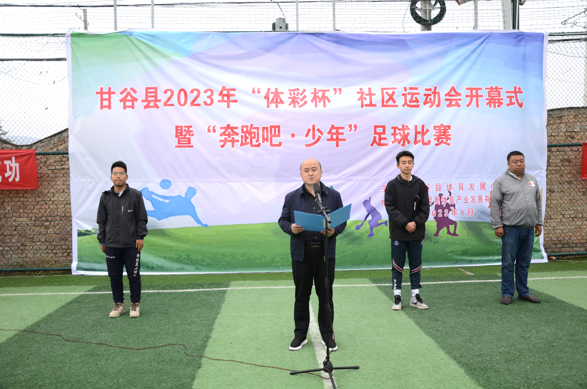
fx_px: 513
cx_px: 294
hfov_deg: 59.6
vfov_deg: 41.5
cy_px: 194
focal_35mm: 32
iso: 280
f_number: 3.8
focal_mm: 21
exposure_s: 1/320
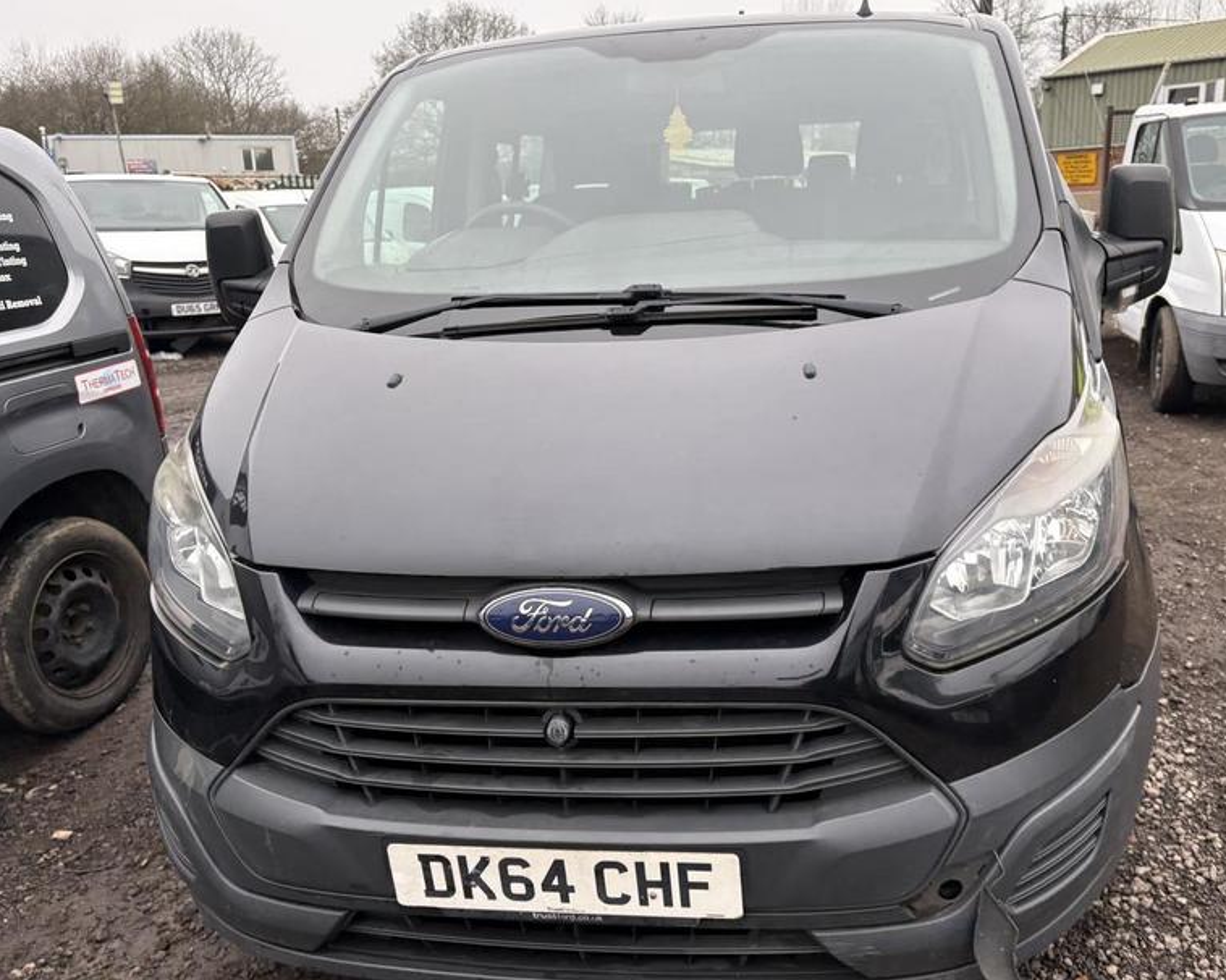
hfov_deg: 58.6
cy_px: 490
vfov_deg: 48.5
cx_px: 695
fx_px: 1088
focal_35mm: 30
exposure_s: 1/462
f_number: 1.6
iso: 50
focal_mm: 5.96
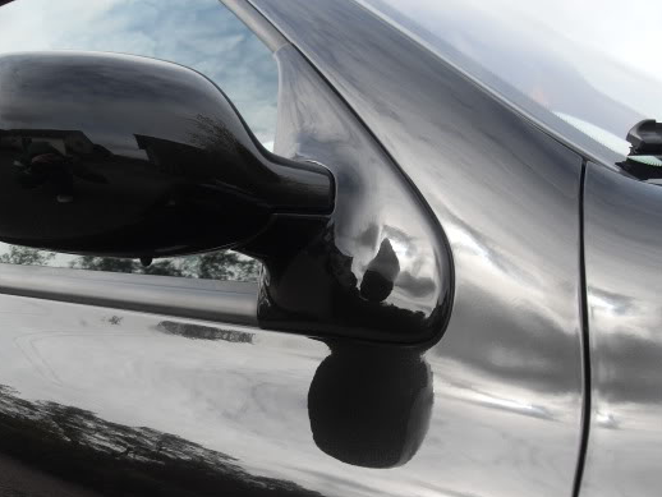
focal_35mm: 42
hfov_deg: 44.7
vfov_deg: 34.3
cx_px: 359
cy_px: 286
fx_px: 804
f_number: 7
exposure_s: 1/125
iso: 80
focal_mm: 6.3
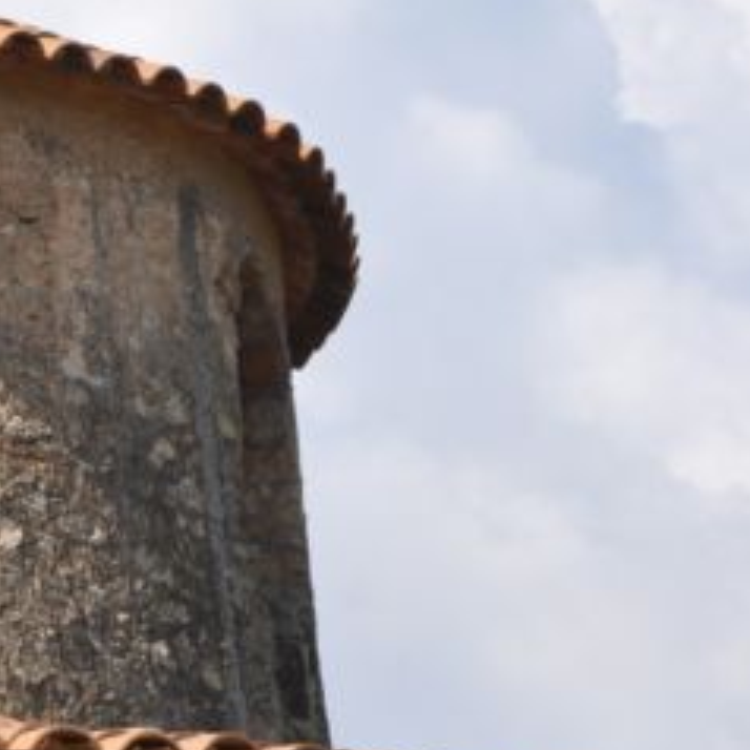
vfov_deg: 5.0
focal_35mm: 351
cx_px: -410
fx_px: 8604
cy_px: 216
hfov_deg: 5.0
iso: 200
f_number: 10
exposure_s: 1/400
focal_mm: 82
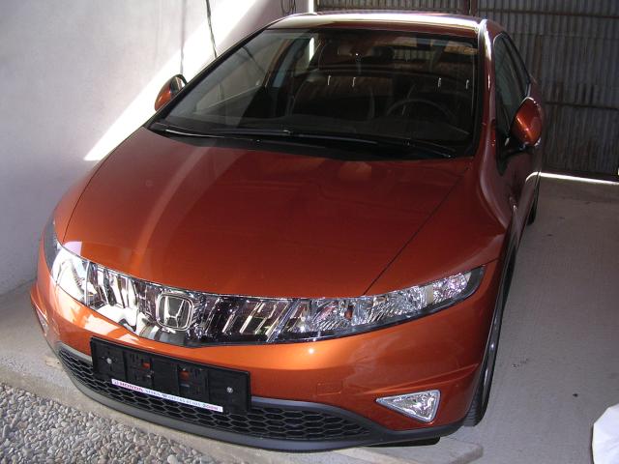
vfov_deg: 37.7
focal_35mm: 38
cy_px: 232
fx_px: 680
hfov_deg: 49.0
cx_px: 310
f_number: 2.8
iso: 185
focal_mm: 5.8
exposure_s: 1/60.1
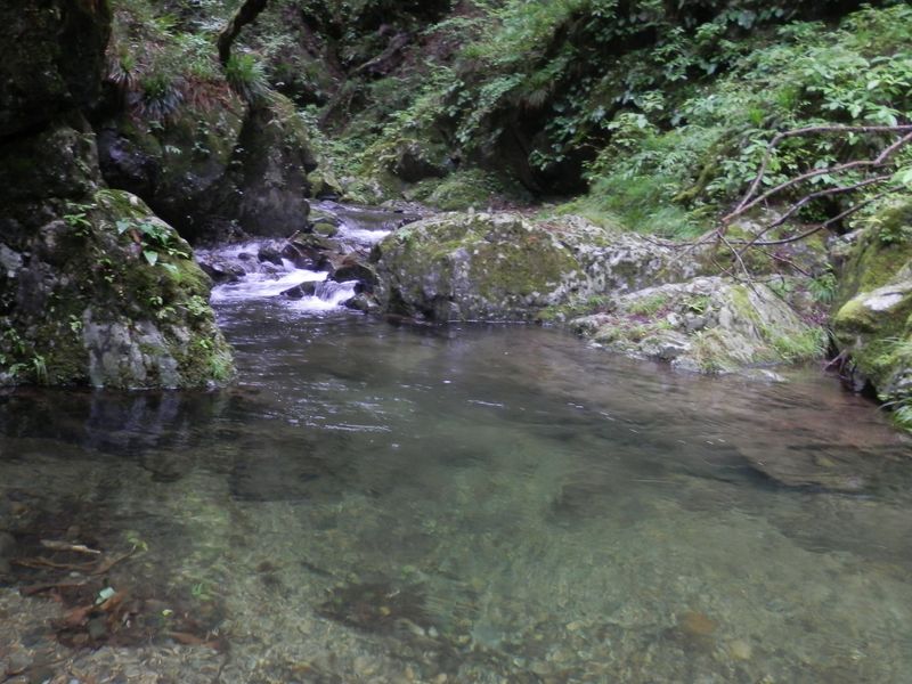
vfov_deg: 46.8
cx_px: 456
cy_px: 342
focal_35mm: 30
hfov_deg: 60.0
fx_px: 790
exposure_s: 1/15
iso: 200
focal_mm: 5.5
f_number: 3.3
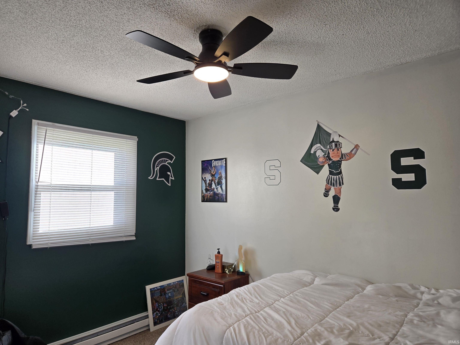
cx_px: 230
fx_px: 306
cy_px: 172
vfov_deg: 58.9
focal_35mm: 23
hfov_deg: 73.9
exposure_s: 1/180
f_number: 1.8
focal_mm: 5.4
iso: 64
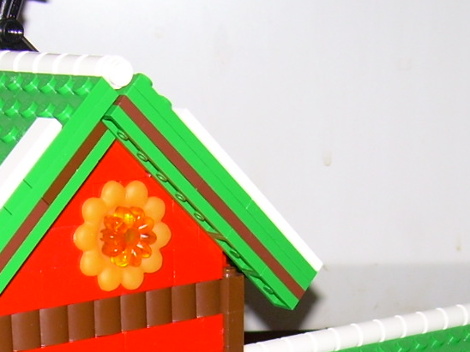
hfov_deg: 17.7
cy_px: 472
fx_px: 1507
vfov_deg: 12.9
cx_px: 253
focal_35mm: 111
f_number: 2.8
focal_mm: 6.3
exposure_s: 1/60
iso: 50
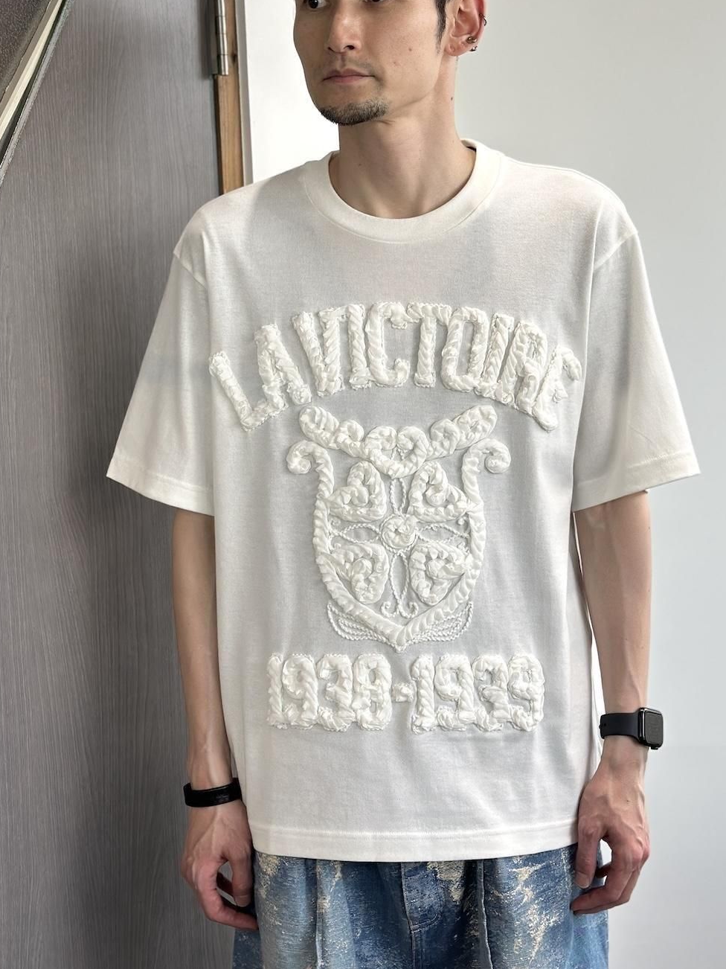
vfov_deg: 32.6
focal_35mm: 59
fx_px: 1650
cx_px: 389
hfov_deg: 24.8
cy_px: 377
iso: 80
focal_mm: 6.86
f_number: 1.78
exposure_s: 1/358
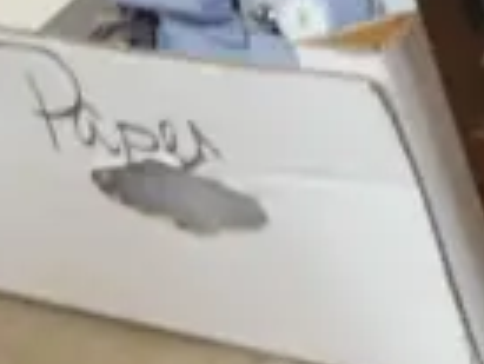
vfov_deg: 6.9
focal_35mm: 210
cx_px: 1685
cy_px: -316
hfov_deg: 7.6
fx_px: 2939
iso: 1250
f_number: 3.5
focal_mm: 14
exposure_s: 1/60
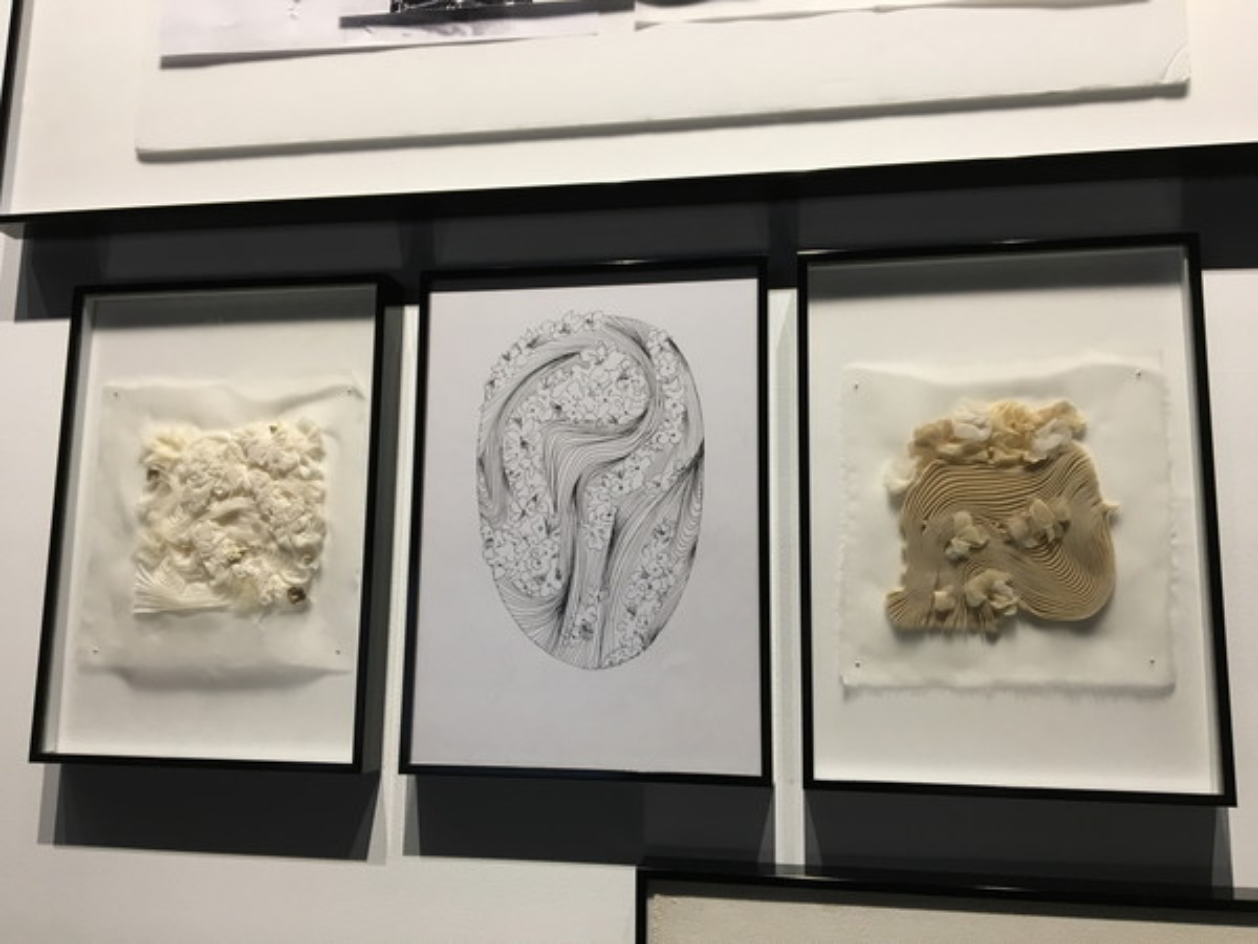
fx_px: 1054
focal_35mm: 29
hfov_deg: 61.7
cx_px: 629
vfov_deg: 48.2
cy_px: 472
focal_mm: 4.15
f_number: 2.2
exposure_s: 1/30
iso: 50
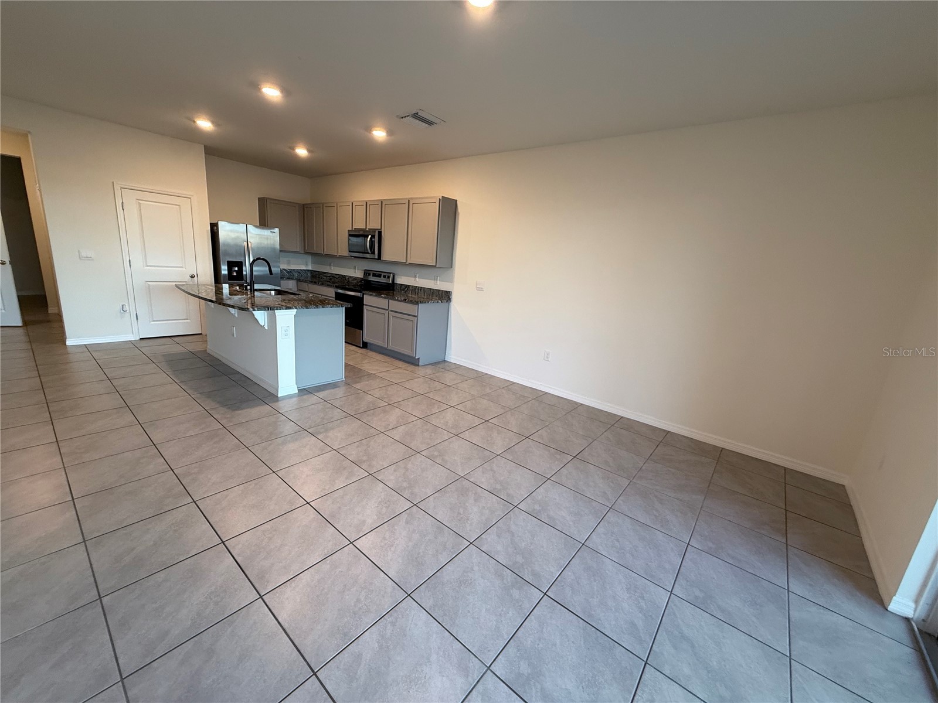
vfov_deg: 85.7
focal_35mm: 14
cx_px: 469
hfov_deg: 102.1
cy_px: 352
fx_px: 379
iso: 200
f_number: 2.2
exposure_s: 1/60
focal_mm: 2.22
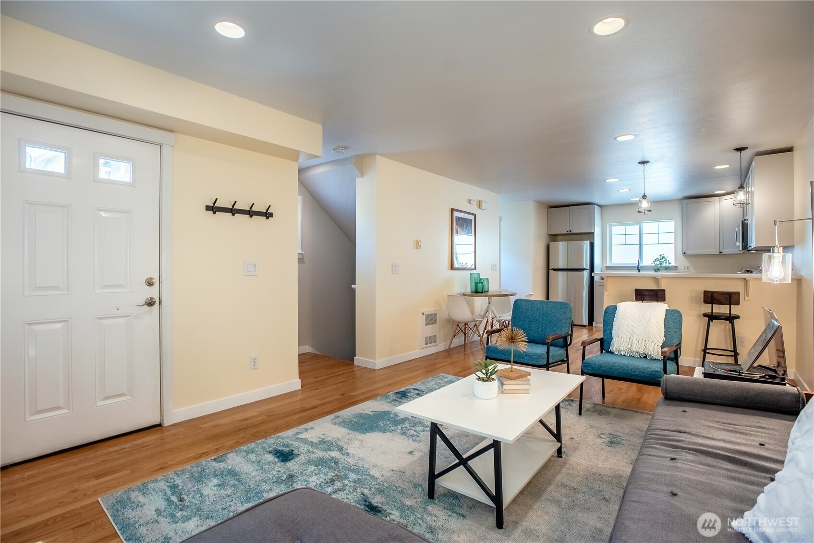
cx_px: 407
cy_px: 272
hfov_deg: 93.3
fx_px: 384
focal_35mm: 17
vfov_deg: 70.5
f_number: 7.1
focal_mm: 17
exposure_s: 1/200
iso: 400
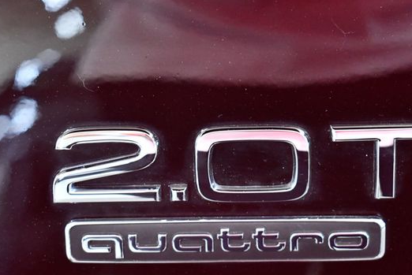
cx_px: 223
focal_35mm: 98
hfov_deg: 20.8
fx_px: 1122
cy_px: 167
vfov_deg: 14.0
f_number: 4.8
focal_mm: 40
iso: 4000
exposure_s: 1/60
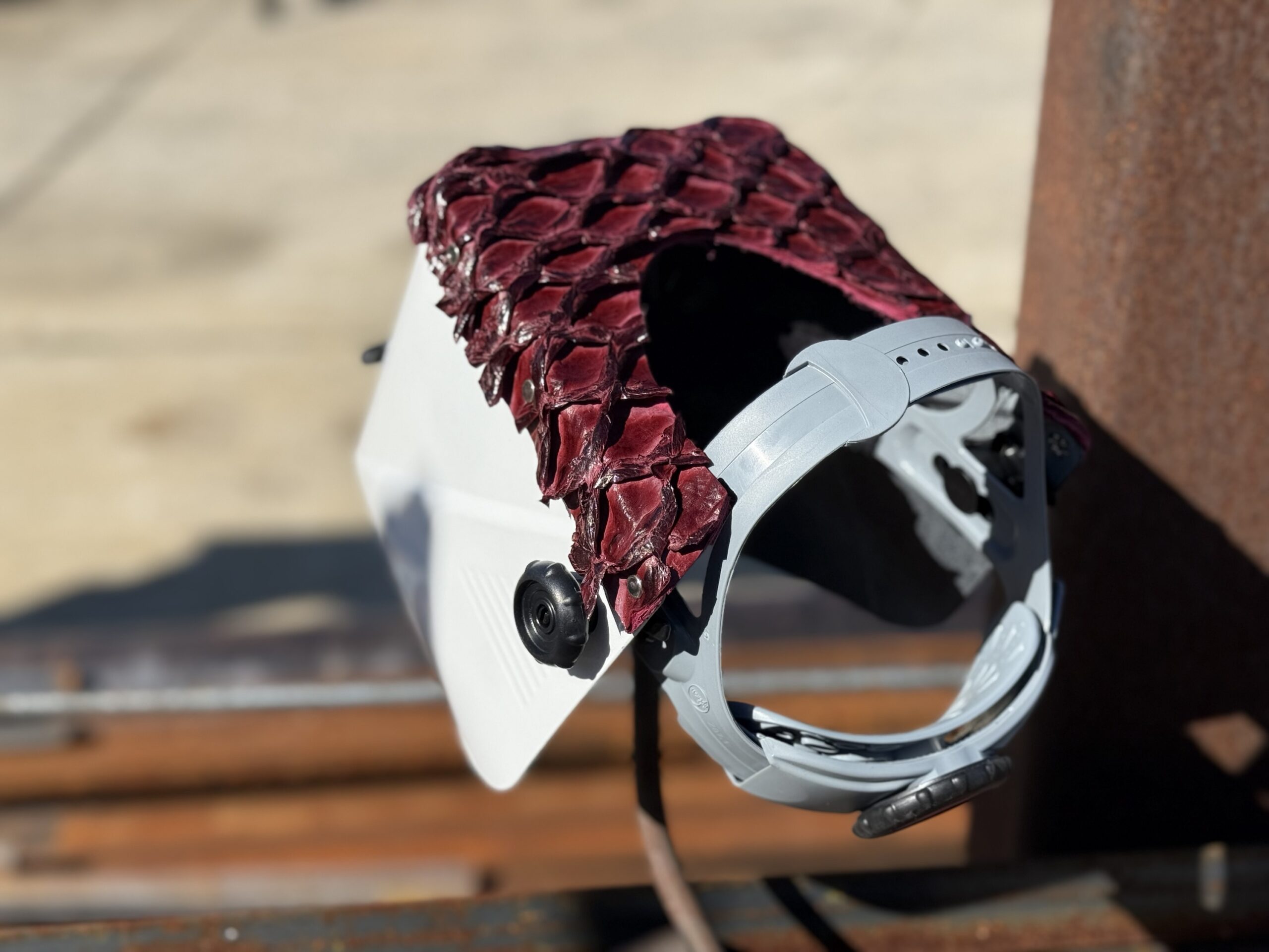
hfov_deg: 39.7
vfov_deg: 30.3
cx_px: 634
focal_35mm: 48
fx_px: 1760
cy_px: 476
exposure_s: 1/5208
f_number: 1.78
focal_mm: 6.76
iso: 64
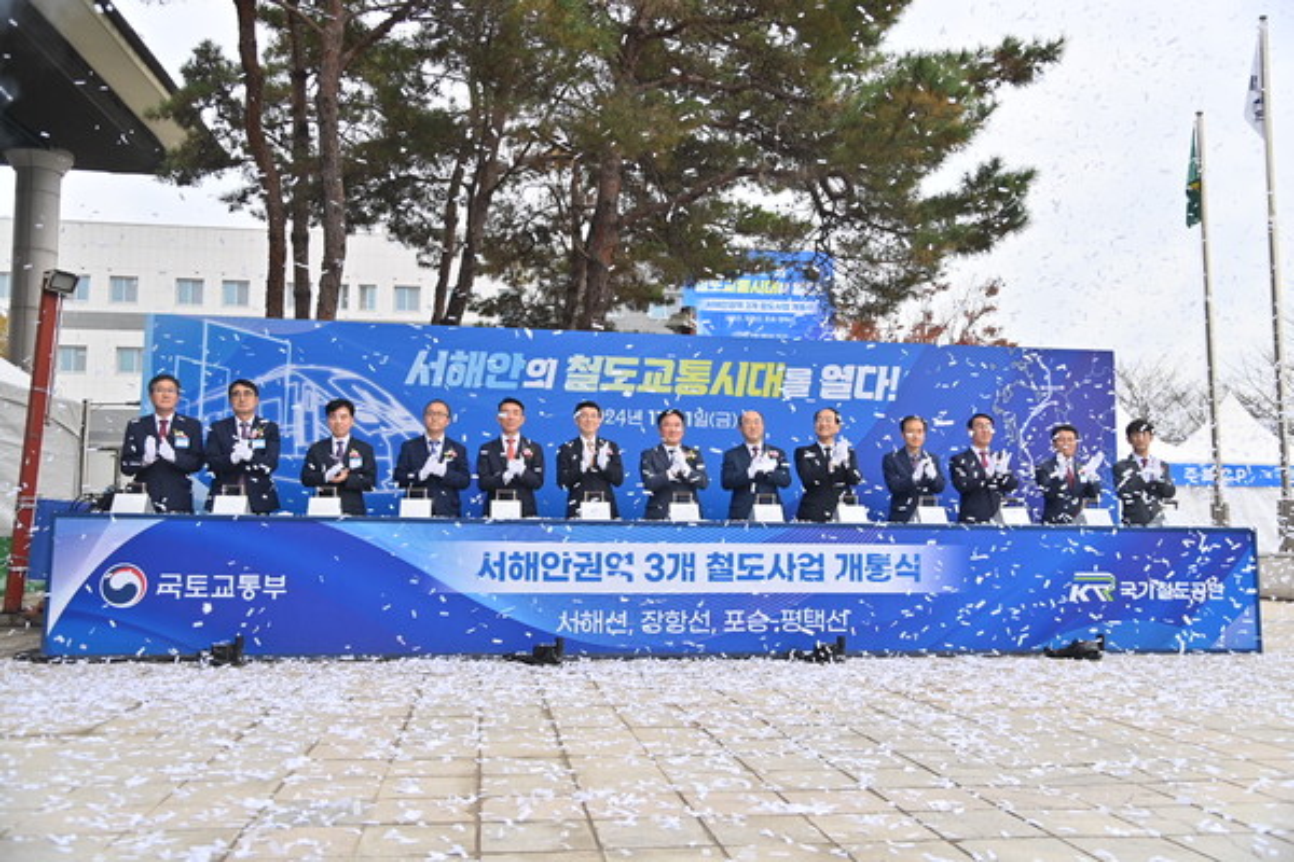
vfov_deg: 42.3
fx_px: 1114
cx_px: 647
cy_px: 431
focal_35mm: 31
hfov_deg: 60.3
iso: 200
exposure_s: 1/200
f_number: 4
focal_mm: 31
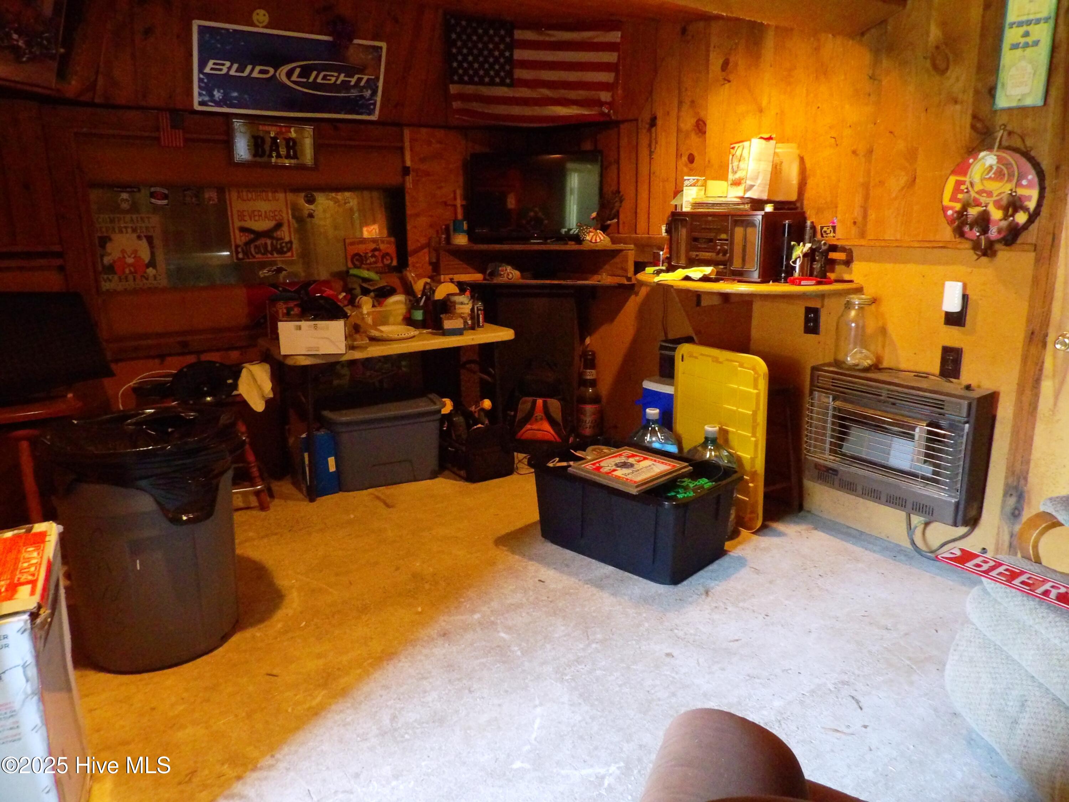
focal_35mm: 24
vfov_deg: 56.8
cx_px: 534
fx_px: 741
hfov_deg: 71.6
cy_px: 401
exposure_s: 1/15
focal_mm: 4.3
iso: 800
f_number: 3.2
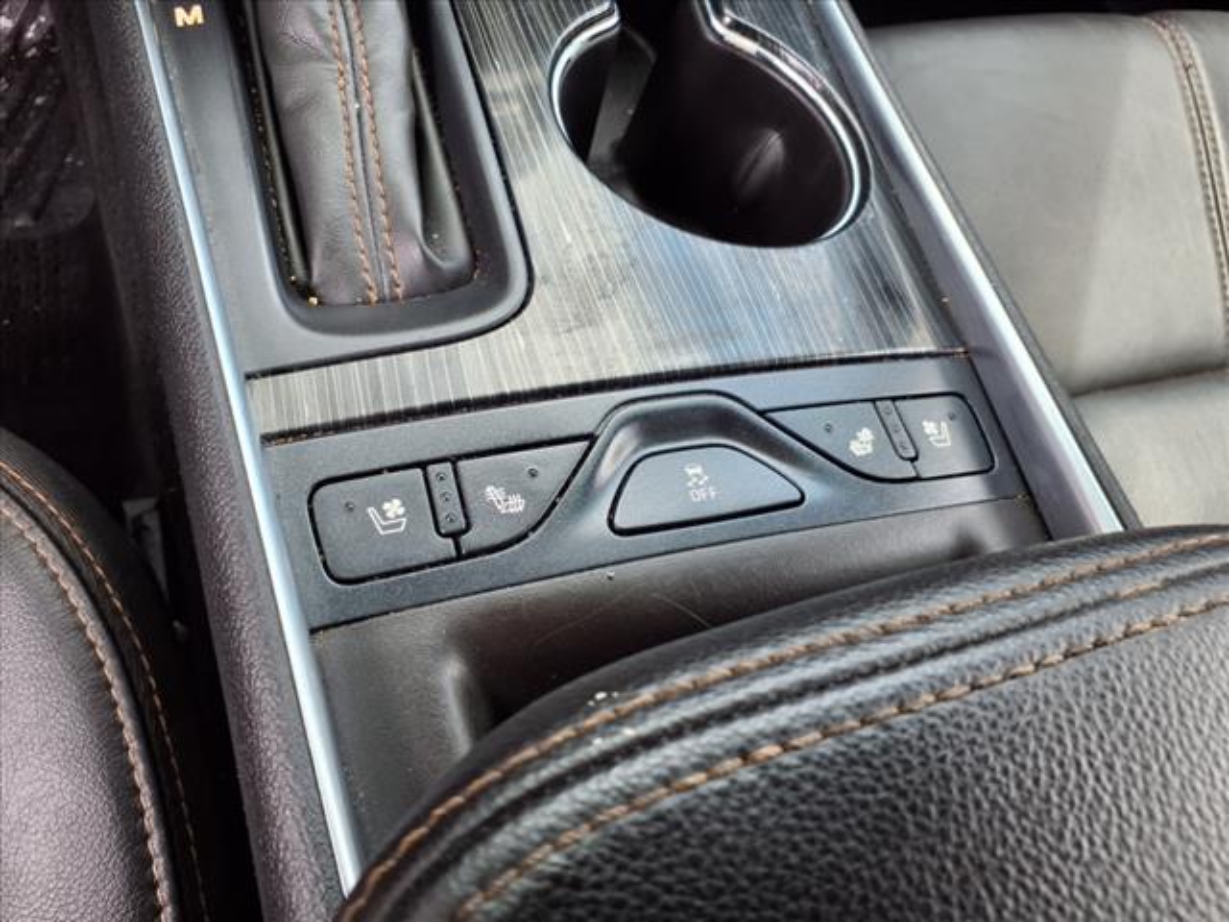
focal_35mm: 27
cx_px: 614
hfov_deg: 65.3
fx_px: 959
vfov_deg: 51.4
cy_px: 461
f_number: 1.9
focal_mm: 3.58
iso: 64
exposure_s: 1/120
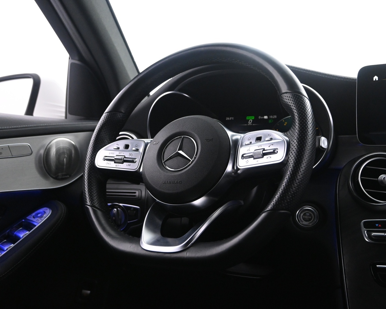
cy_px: 151
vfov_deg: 40.5
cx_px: 194
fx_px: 418
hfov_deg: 49.6
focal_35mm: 37
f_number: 4
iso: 2500
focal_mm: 21
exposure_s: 1/30
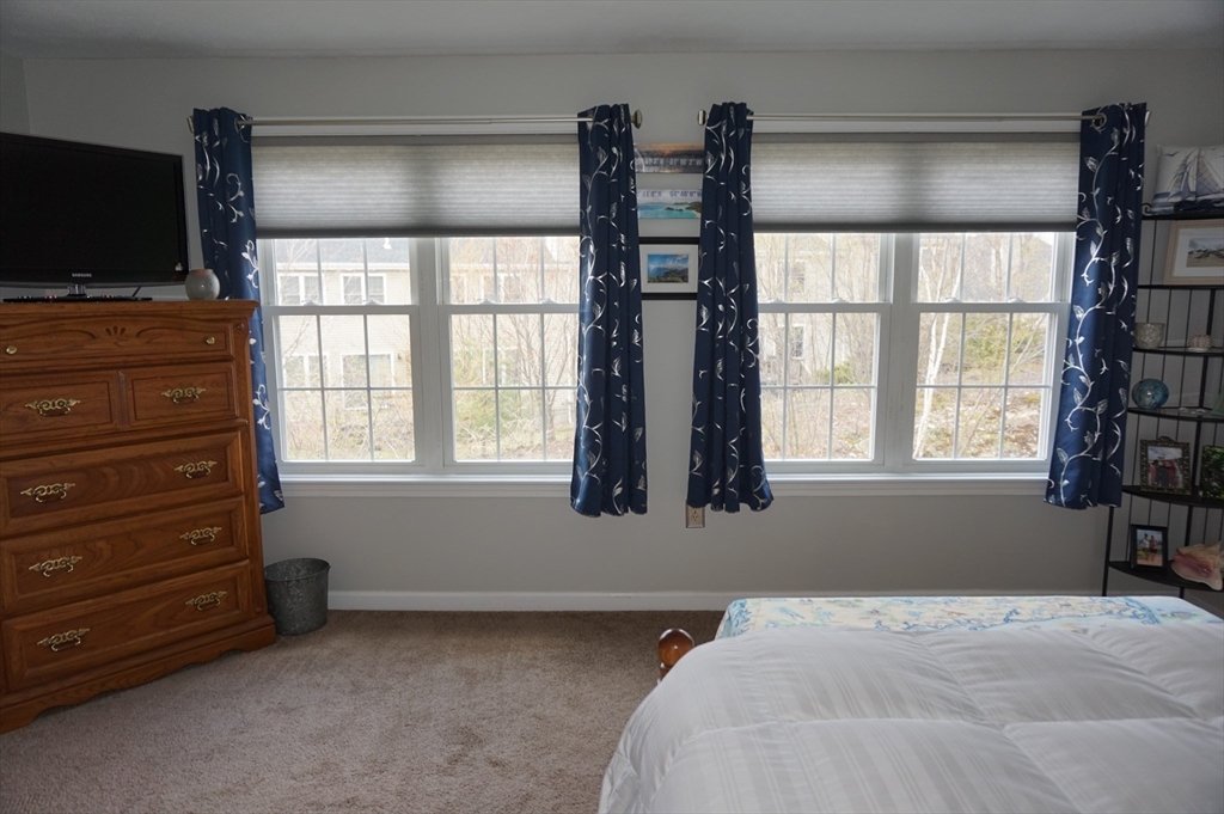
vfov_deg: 53.1
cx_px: 612
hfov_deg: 73.8
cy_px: 407
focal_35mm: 24
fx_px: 815
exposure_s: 1/60
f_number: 4
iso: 125
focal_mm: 16
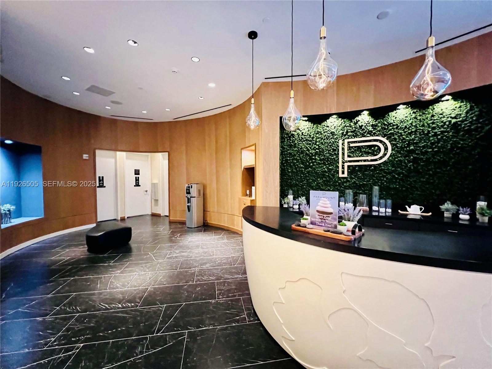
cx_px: 246
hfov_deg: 106.2
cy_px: 184
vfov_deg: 89.9
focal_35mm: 13
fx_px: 185
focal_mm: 1.57
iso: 1000
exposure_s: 1/40
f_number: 1.8
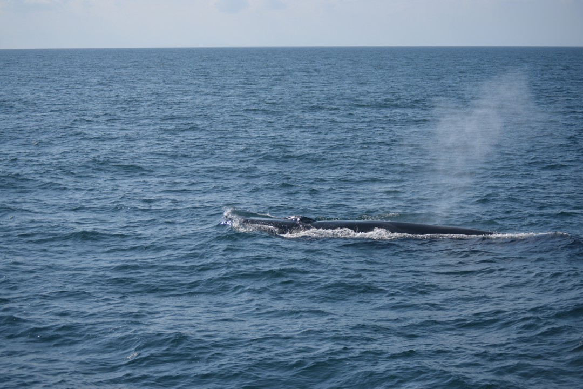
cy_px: 194
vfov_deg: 16.6
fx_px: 1336
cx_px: 292
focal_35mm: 82
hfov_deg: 24.6
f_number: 4
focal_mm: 55
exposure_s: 1/4000
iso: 200
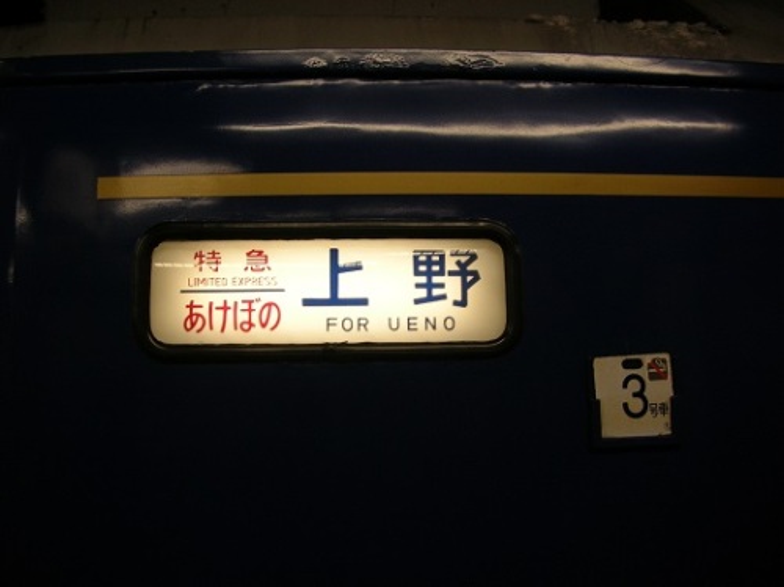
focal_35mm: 35
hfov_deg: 52.7
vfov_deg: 40.6
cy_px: 294
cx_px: 392
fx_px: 792
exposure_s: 1/37.5
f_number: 2.8
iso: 50
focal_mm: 5.8
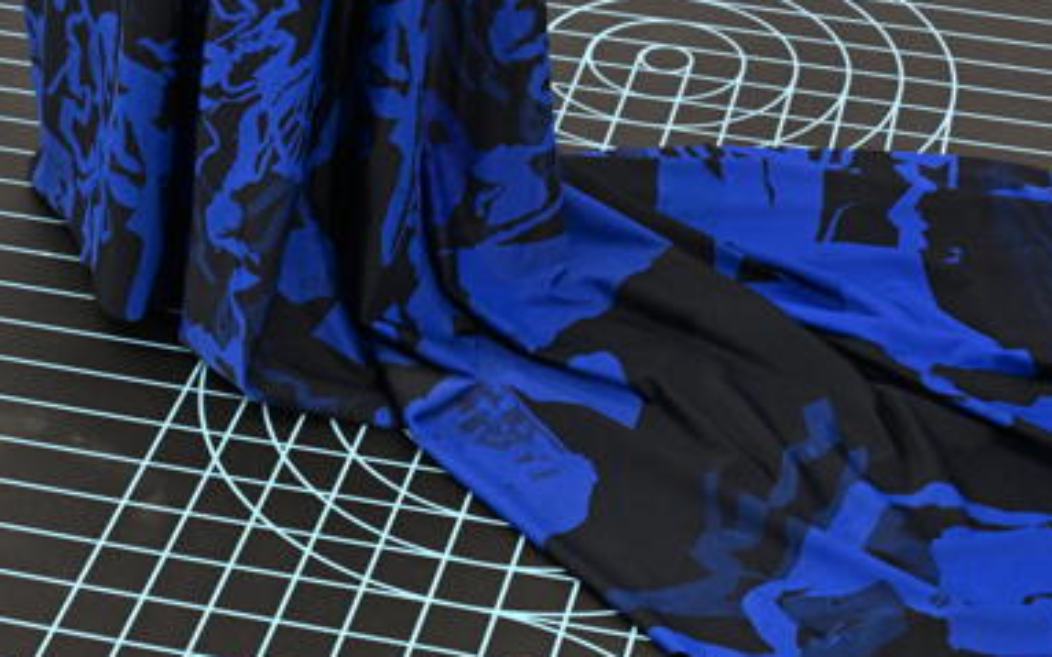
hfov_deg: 18.4
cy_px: -700
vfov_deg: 10.5
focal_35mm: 113
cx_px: 478
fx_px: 3238
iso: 3200
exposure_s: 1/160
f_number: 5
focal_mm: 41
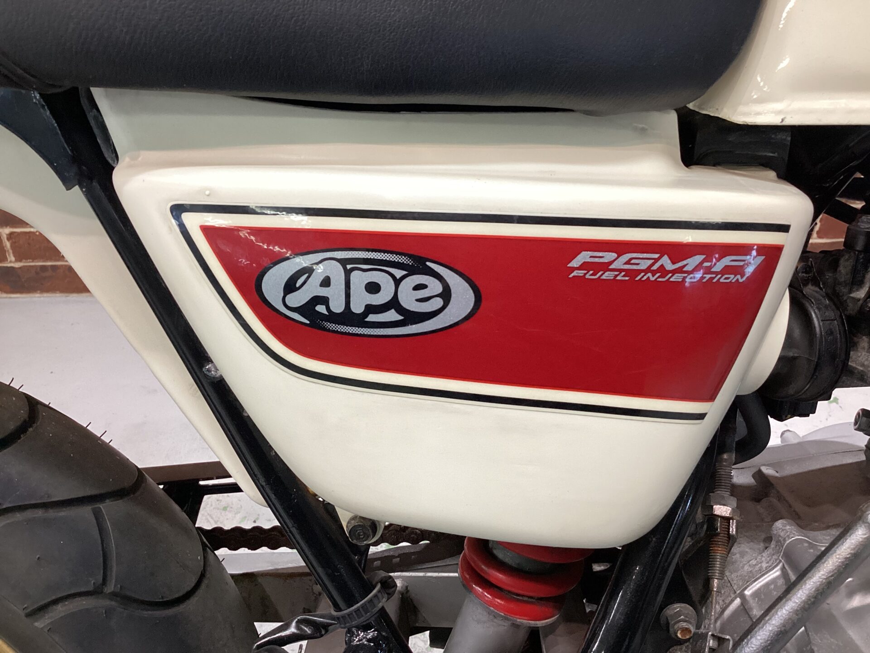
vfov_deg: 45.4
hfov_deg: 58.4
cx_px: 435
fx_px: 779
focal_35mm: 31
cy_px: 326
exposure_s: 1/60
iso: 250
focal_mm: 3.3
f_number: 2.4
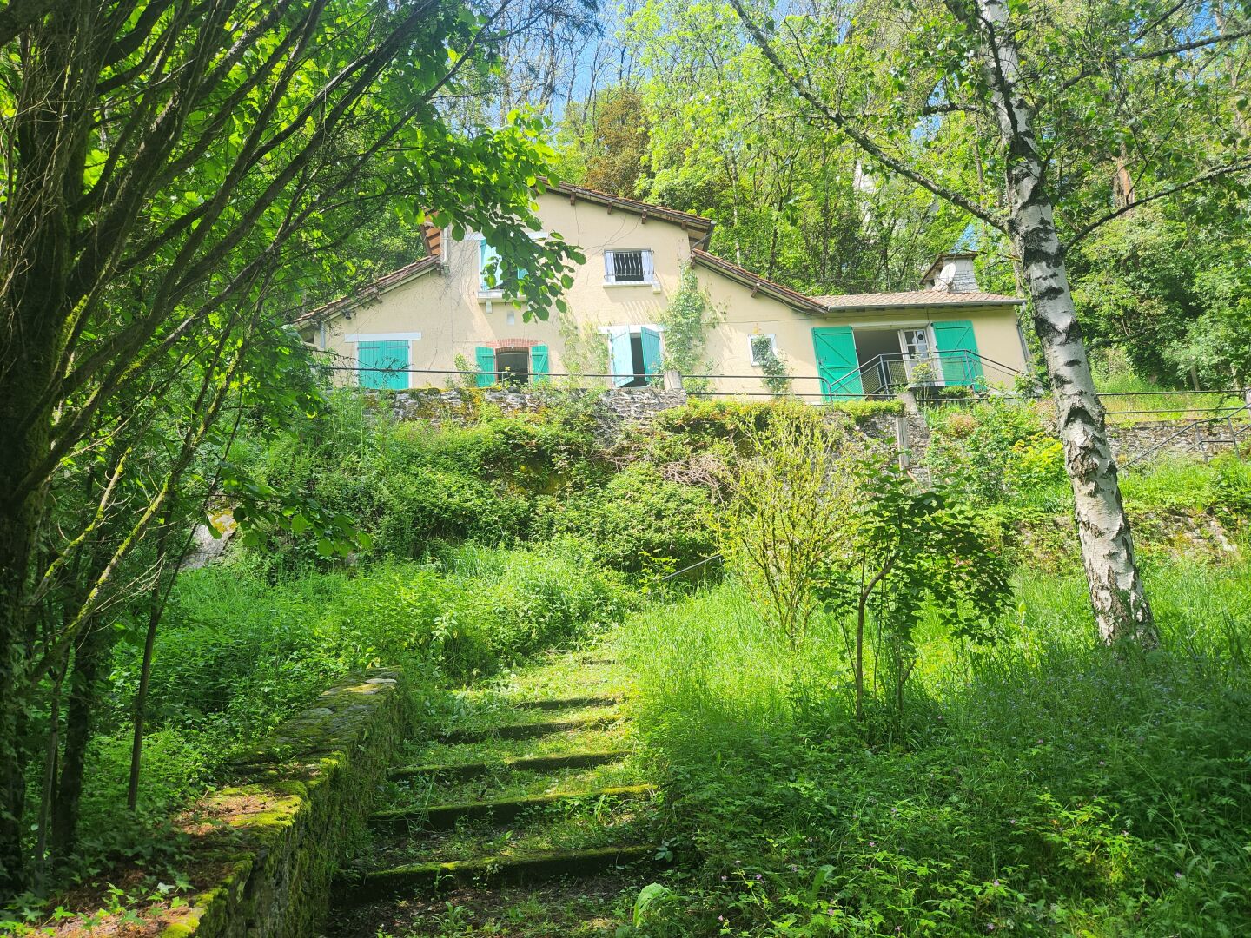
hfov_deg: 73.9
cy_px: 469
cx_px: 626
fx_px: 831
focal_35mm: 23
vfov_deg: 58.9
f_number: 1.8
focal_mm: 5.4
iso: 20
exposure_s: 1/327
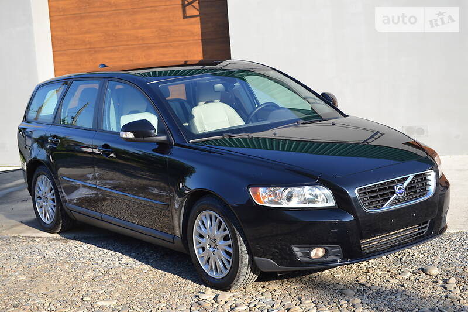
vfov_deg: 21.6
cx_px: 234
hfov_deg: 31.9
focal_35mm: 63
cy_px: 156
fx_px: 819
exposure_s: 1/125
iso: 100
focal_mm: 42
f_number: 5.6
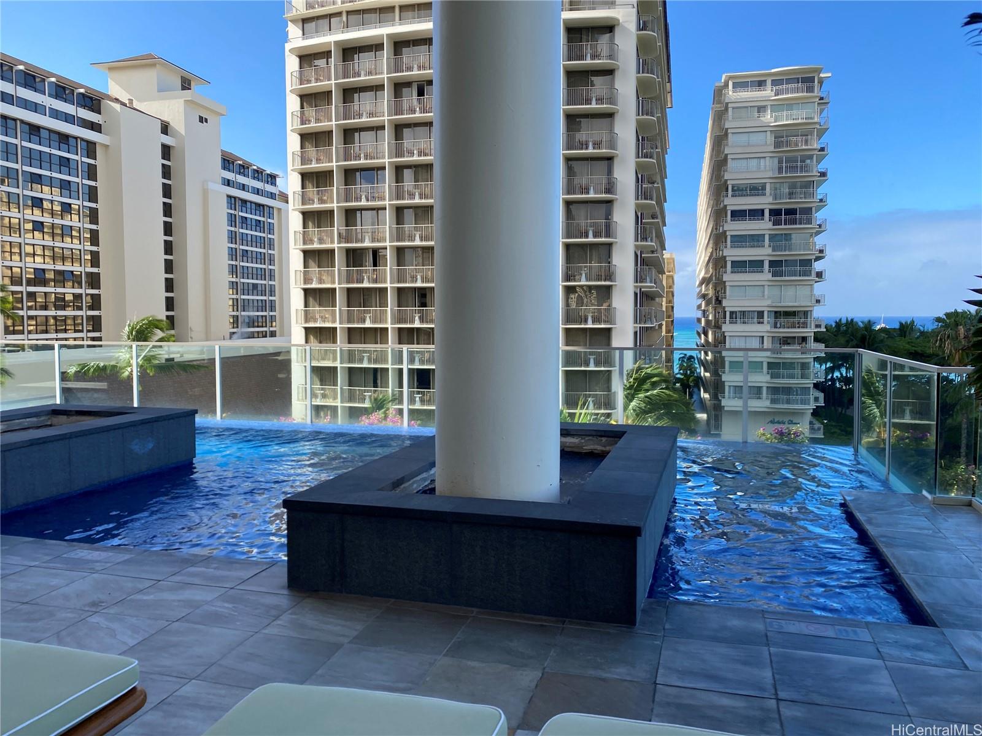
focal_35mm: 26
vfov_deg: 53.1
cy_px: 368
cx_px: 491
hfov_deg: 67.3
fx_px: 738
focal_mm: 4.25
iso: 32
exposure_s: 1/1093
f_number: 1.8
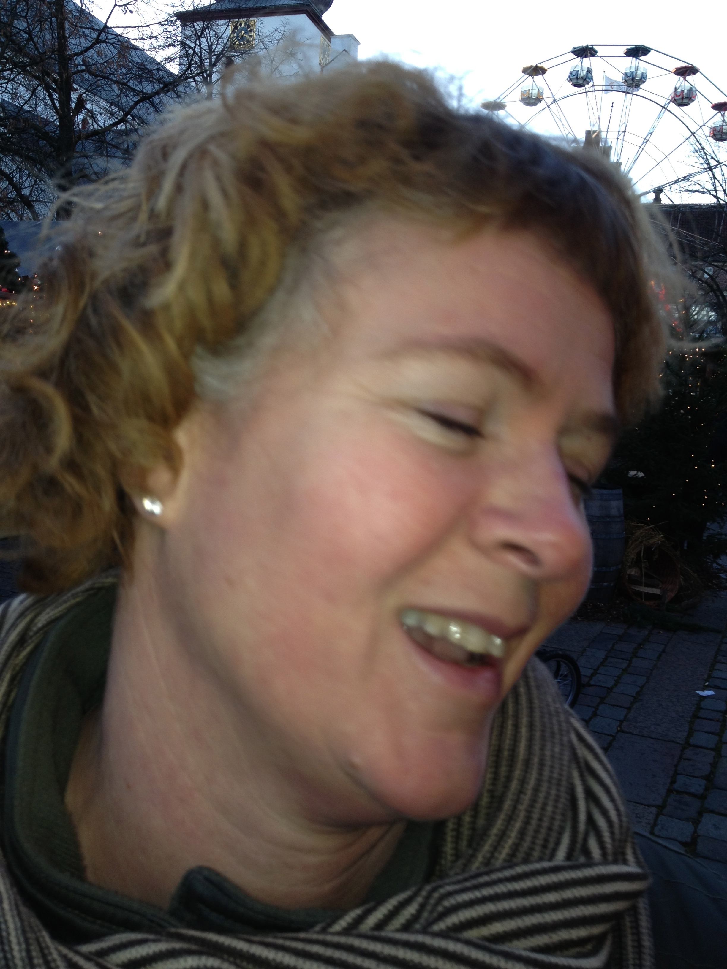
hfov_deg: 40.7
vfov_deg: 52.6
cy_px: 484
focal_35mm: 35
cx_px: 364
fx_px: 980
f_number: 2.4
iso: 50
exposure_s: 1/61
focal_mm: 4.28
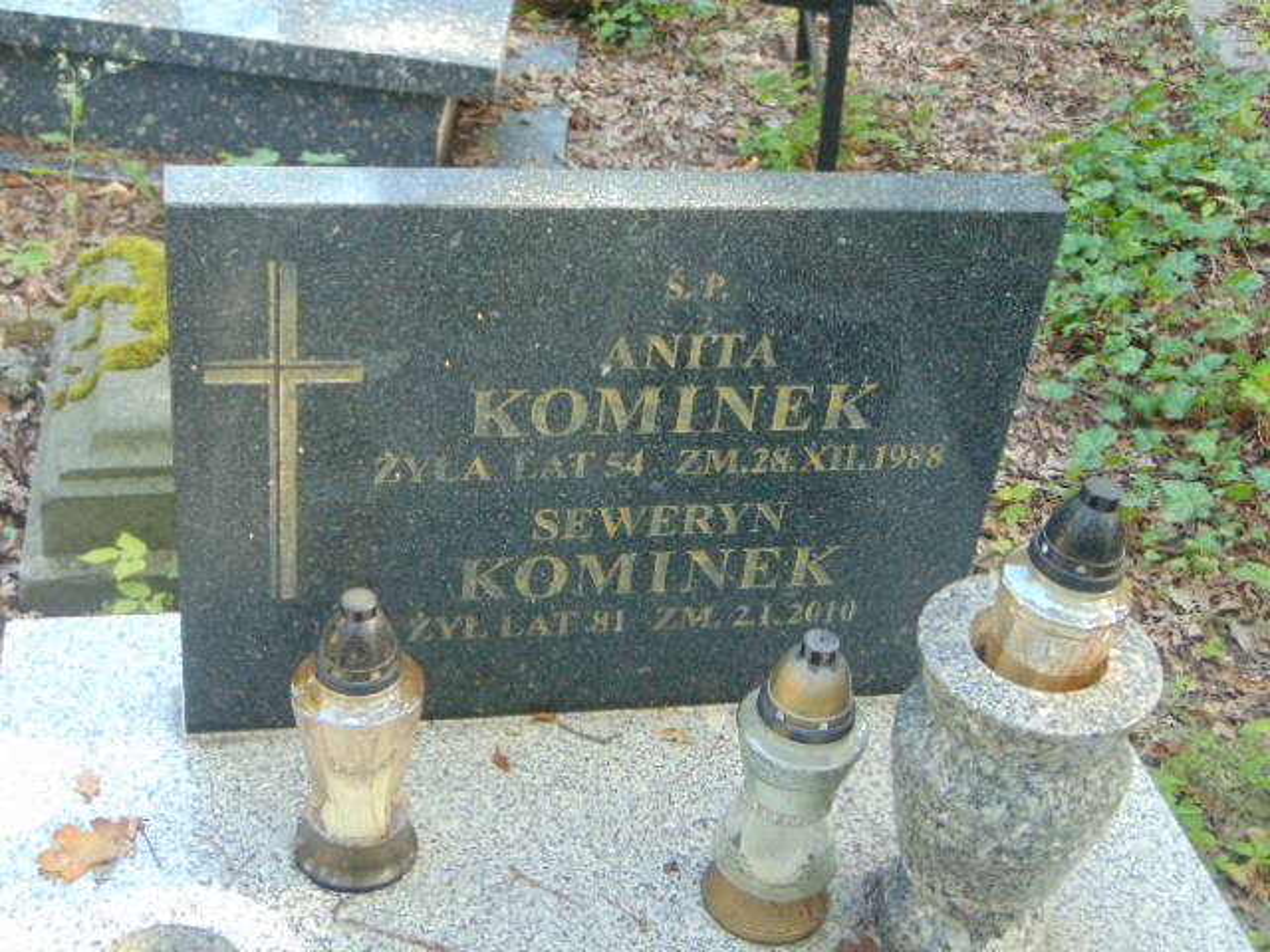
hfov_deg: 38.2
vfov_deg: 29.1
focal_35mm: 50
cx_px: 635
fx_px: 1834
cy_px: 476
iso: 250
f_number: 3.5
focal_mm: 9
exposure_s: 1/60
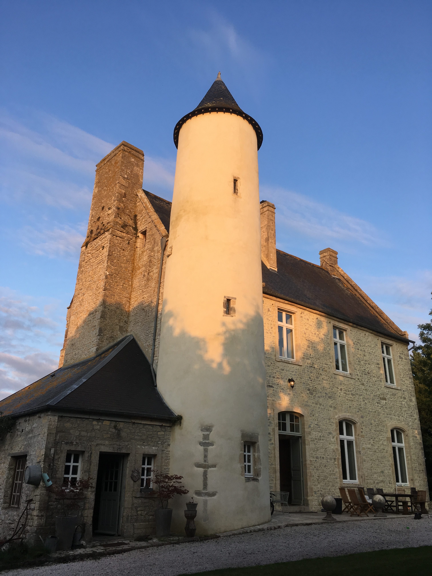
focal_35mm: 29
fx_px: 483
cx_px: 216
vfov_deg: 61.7
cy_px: 288
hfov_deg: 48.2
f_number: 2.2
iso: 25
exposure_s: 1/390
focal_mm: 4.15
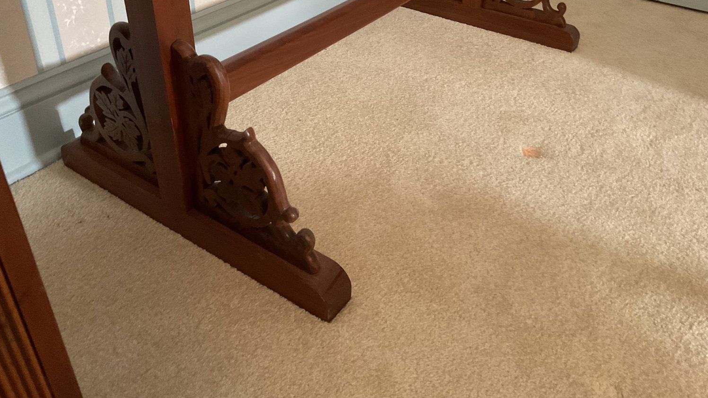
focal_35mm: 32
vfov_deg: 36.3
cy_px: 130
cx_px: 350
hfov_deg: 61.0
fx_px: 601
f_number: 1.8
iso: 320
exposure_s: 1/40
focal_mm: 3
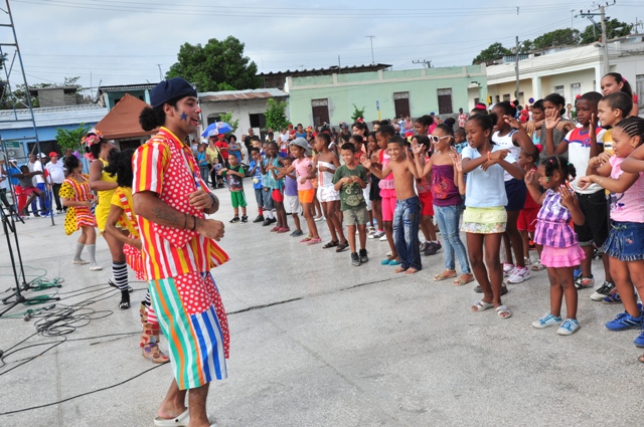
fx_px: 643
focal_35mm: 36
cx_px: 322
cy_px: 214
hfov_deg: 53.2
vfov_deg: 36.8
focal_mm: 24
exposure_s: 1/400
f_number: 10
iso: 400
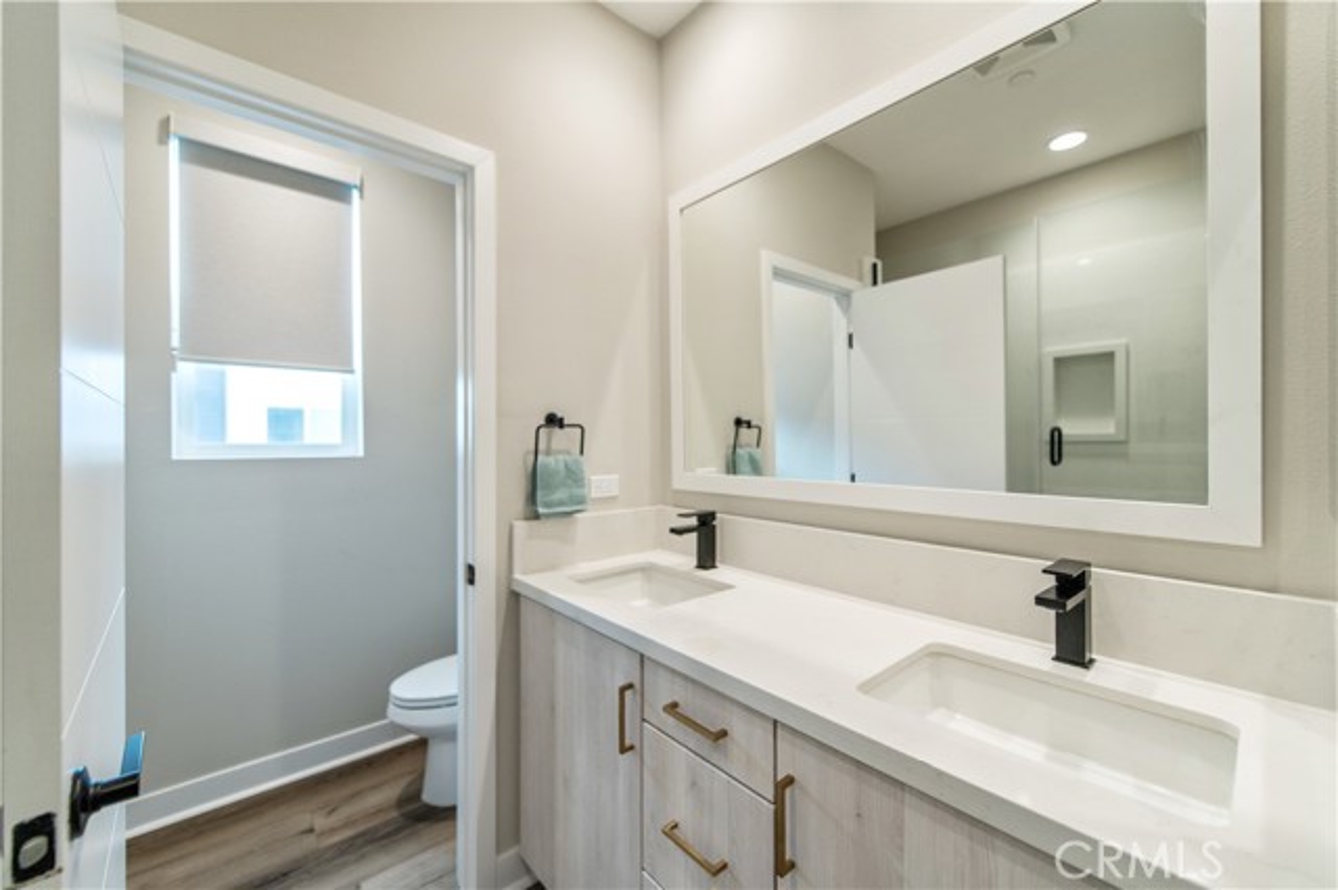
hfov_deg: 104.3
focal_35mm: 14
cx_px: 669
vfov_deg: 81.1
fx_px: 520
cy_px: 445
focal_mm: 14
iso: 400
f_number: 2.8
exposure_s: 1/250
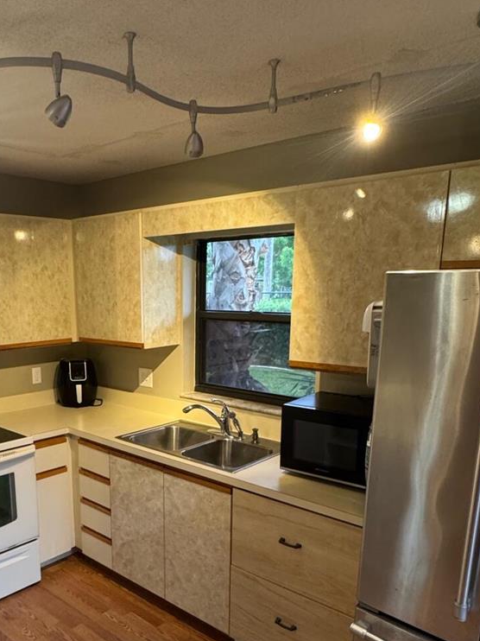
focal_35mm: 29
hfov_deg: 47.4
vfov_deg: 60.7
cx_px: 161
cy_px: 409
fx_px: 536
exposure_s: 1/60
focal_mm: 2.22
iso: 320
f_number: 2.2
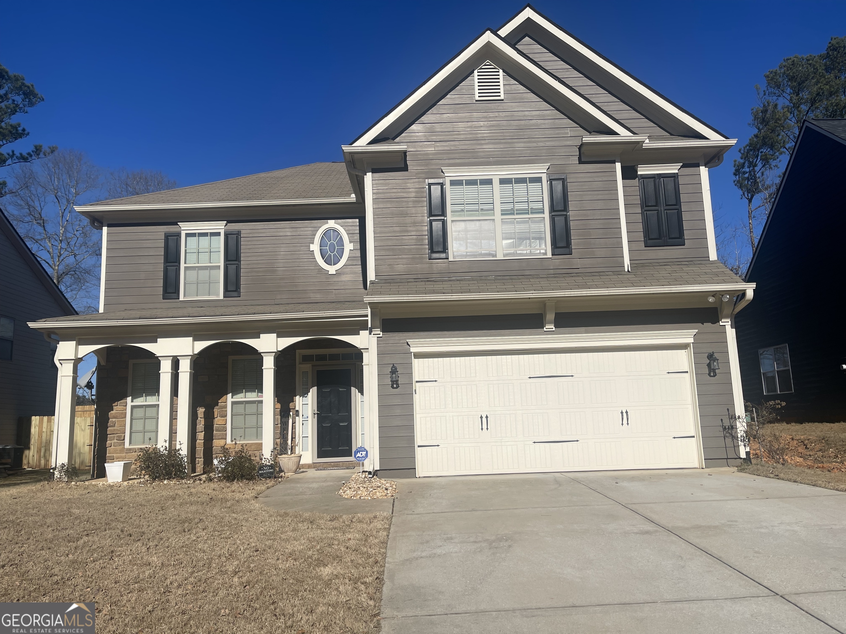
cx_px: 423
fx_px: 611
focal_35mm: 25
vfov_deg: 54.9
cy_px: 317
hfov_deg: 69.4
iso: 32
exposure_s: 1/7937
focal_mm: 5.1
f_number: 1.6
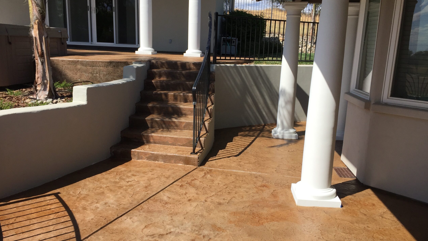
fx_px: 363
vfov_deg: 36.6
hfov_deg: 61.0
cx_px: 213
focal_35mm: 32
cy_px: 134
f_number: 2.2
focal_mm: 4.15
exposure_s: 1/1980
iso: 32
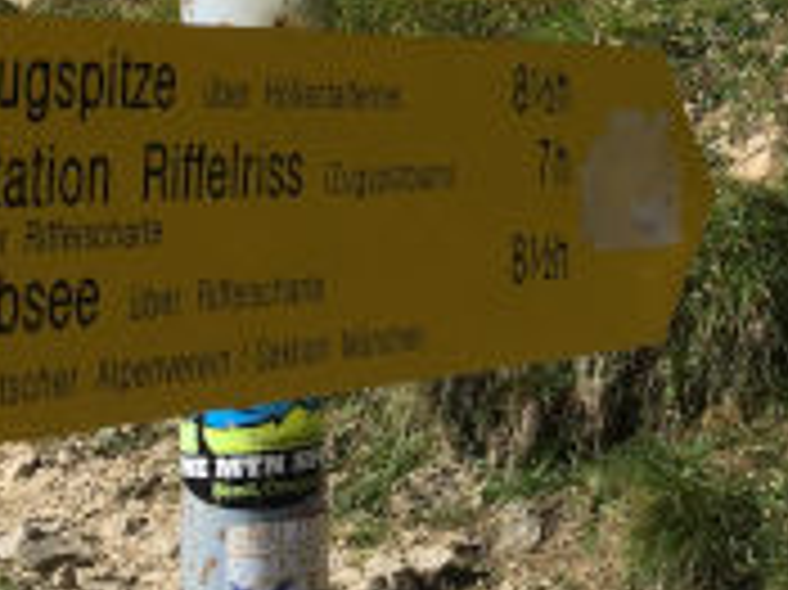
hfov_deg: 17.8
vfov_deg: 13.1
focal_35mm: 108
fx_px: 2457
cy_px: -243
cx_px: 797
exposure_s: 1/2475
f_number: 2.2
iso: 32
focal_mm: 4.15
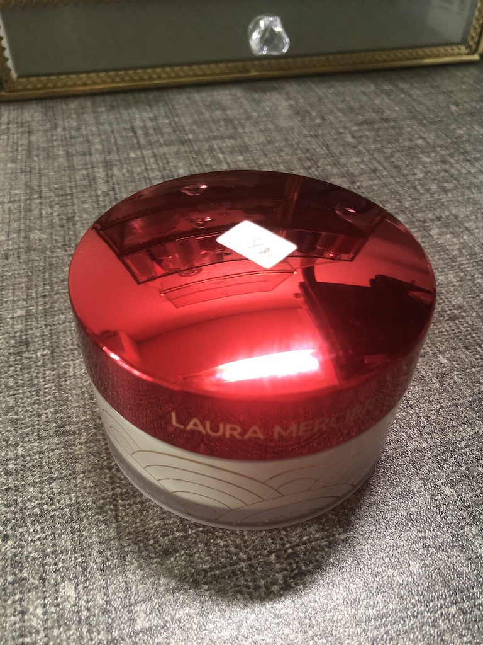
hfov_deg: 49.7
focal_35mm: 28
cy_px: 322
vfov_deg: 63.4
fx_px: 521
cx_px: 242
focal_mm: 4
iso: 100
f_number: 1.8
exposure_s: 1/7
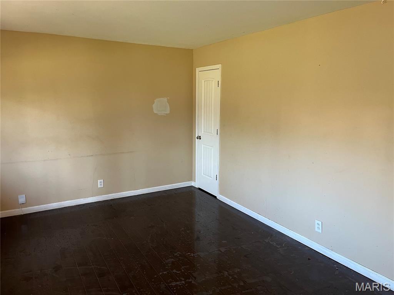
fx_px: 296
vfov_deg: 53.1
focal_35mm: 26
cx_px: 197
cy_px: 148
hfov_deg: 67.3
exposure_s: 1/77
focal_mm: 5.1
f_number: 1.6
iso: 125
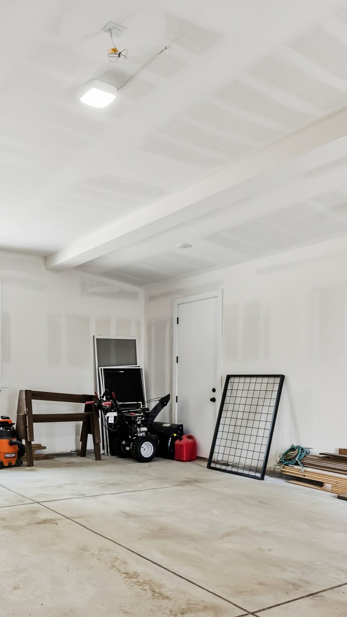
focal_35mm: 30
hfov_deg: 38.3
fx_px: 491
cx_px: 104
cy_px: 382
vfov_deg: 63.5
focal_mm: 14
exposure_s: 1/125
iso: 640
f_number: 6.3
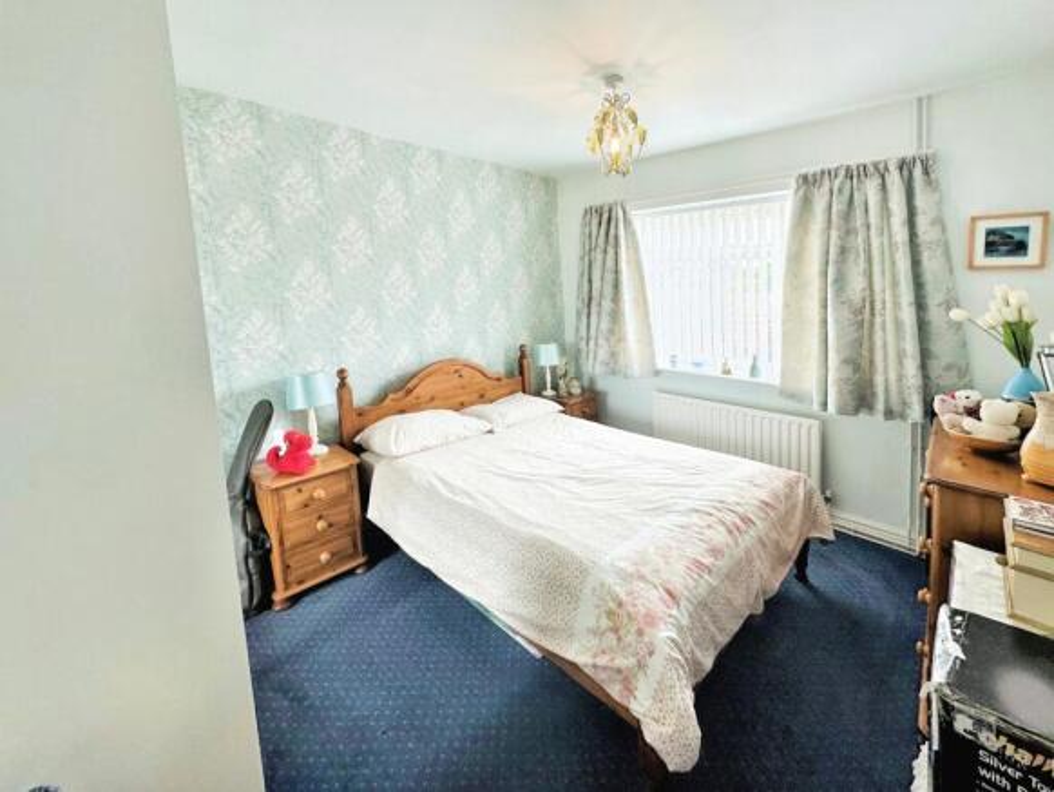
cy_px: 396
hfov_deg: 102.0
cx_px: 527
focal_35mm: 14
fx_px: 426
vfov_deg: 85.7
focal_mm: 2.22
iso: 64
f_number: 2.2
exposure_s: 1/100
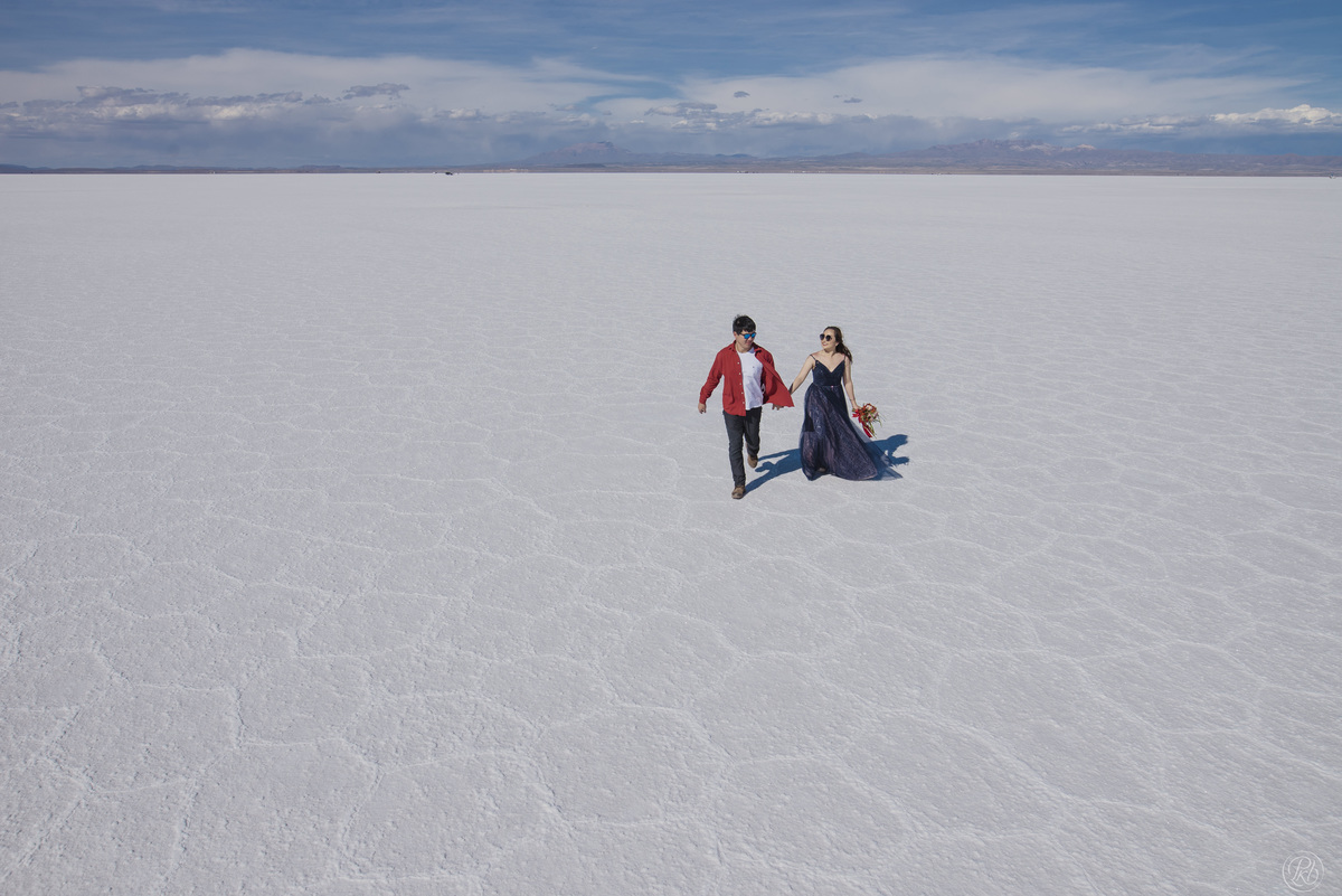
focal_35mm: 24
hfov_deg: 73.7
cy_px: 448
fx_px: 895
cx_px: 671
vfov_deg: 53.2
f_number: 8
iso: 200
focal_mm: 24
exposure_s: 1/1600
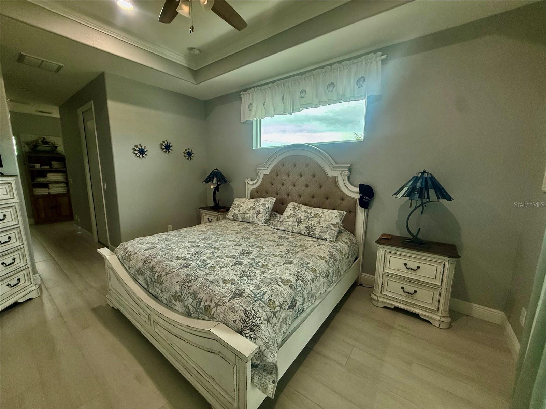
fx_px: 221
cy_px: 204
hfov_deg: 102.1
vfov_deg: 85.7
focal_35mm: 14
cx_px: 273
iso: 250
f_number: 2.2
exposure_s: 1/120
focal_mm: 2.22
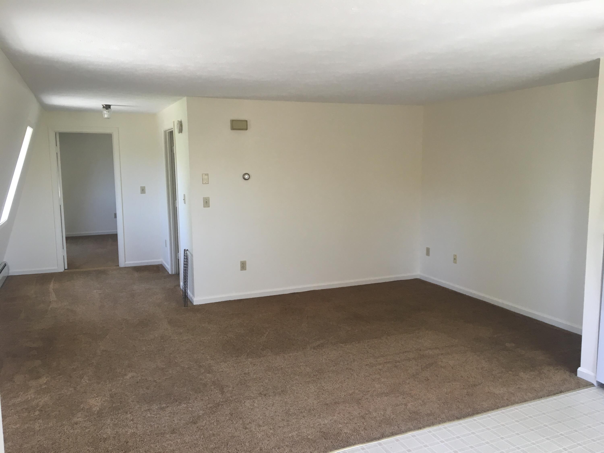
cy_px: 226
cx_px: 302
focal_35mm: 29
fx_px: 506
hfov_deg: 61.7
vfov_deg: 48.2
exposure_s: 1/30
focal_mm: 4.15
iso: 50
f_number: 2.2
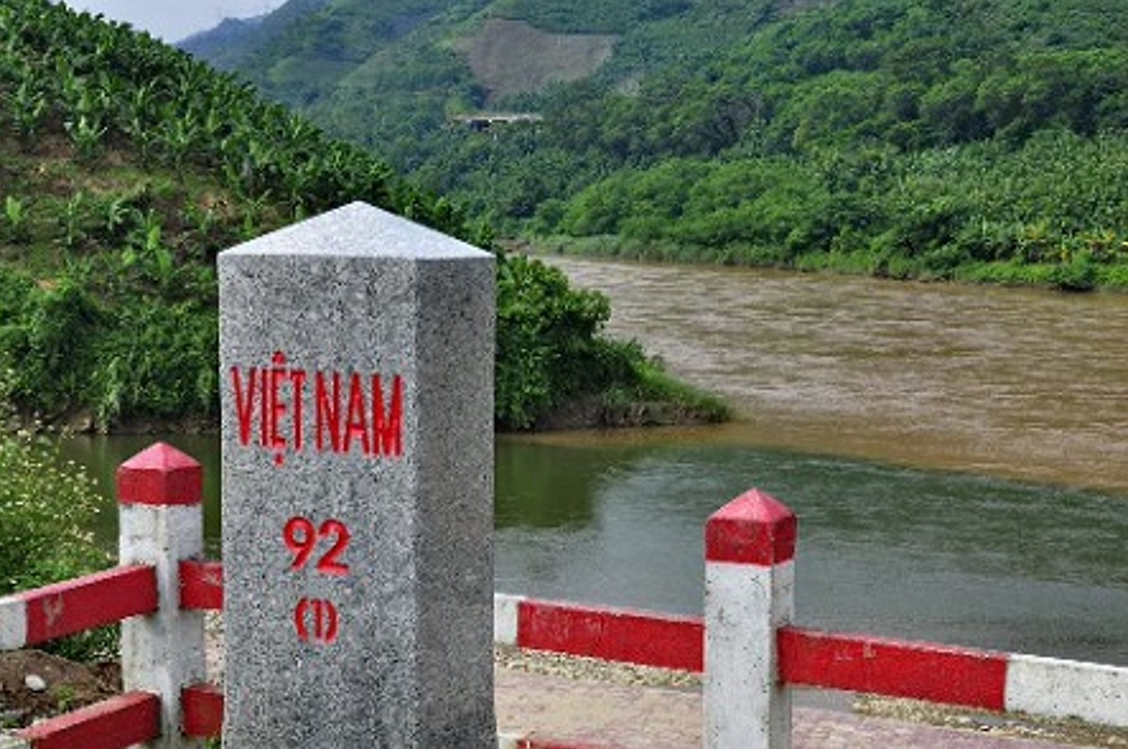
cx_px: 527
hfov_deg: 31.0
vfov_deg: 20.8
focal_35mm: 65
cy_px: 487
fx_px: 2034
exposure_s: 1/400
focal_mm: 32
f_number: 7.1
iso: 200
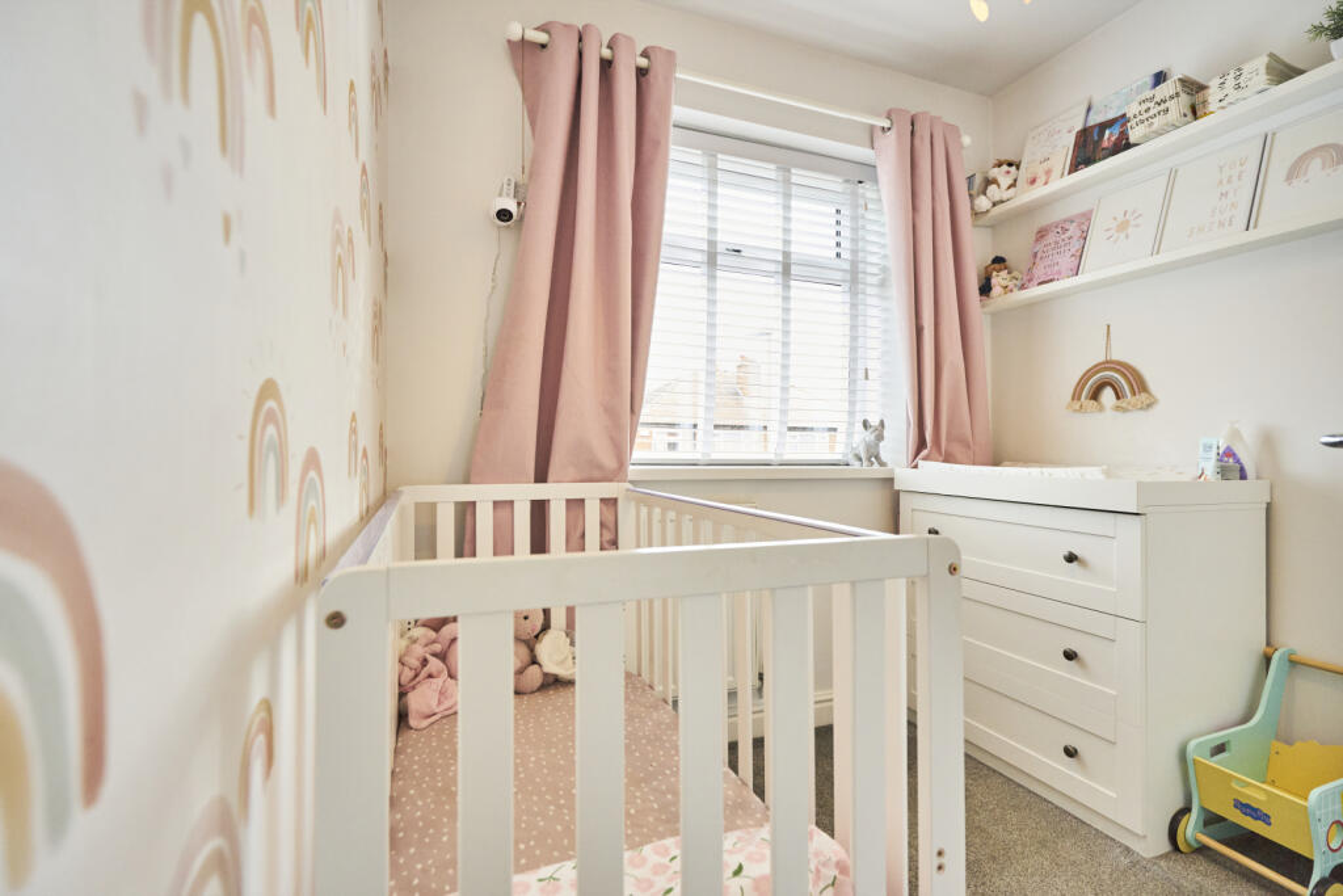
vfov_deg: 73.8
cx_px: 672
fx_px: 597
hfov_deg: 96.7
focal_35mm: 16
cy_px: 448
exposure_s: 1/250
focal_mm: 16
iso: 2500
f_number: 4.5
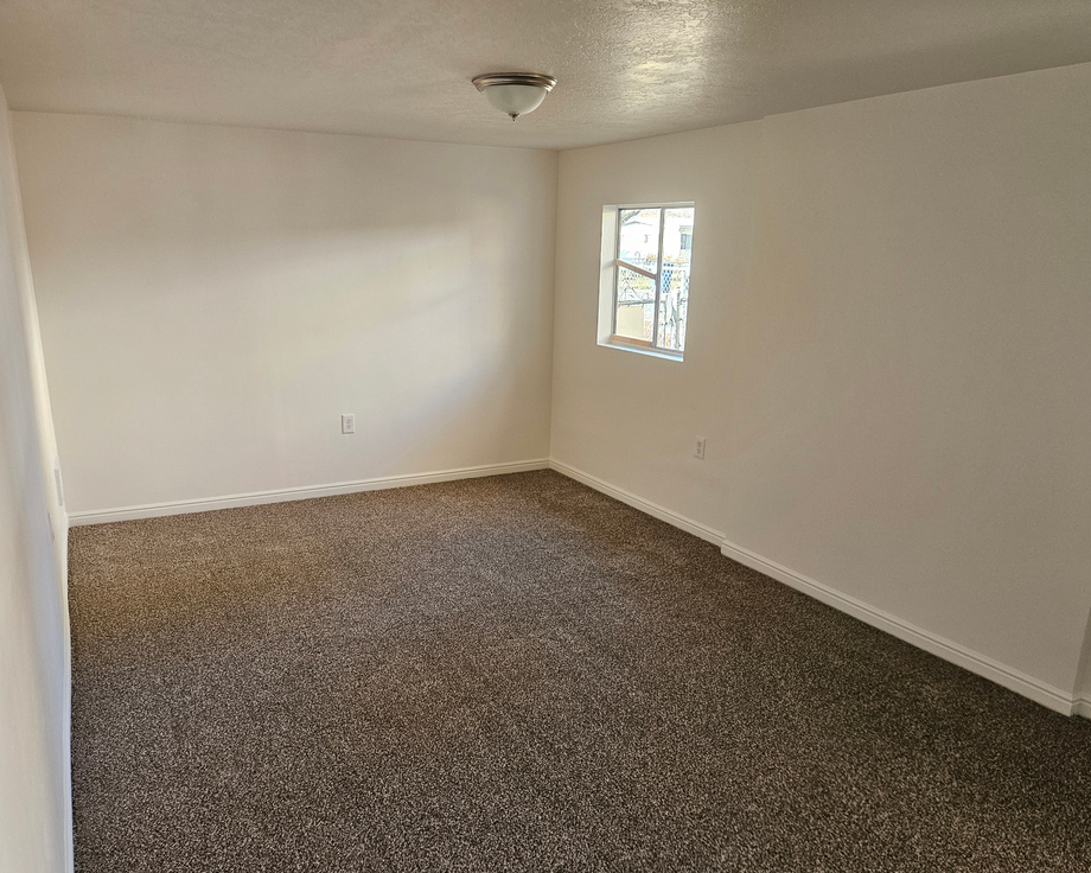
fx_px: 807
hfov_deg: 68.1
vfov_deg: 56.8
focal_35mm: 25
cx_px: 538
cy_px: 444
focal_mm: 5.4
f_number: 1.8
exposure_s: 1/170
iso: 250
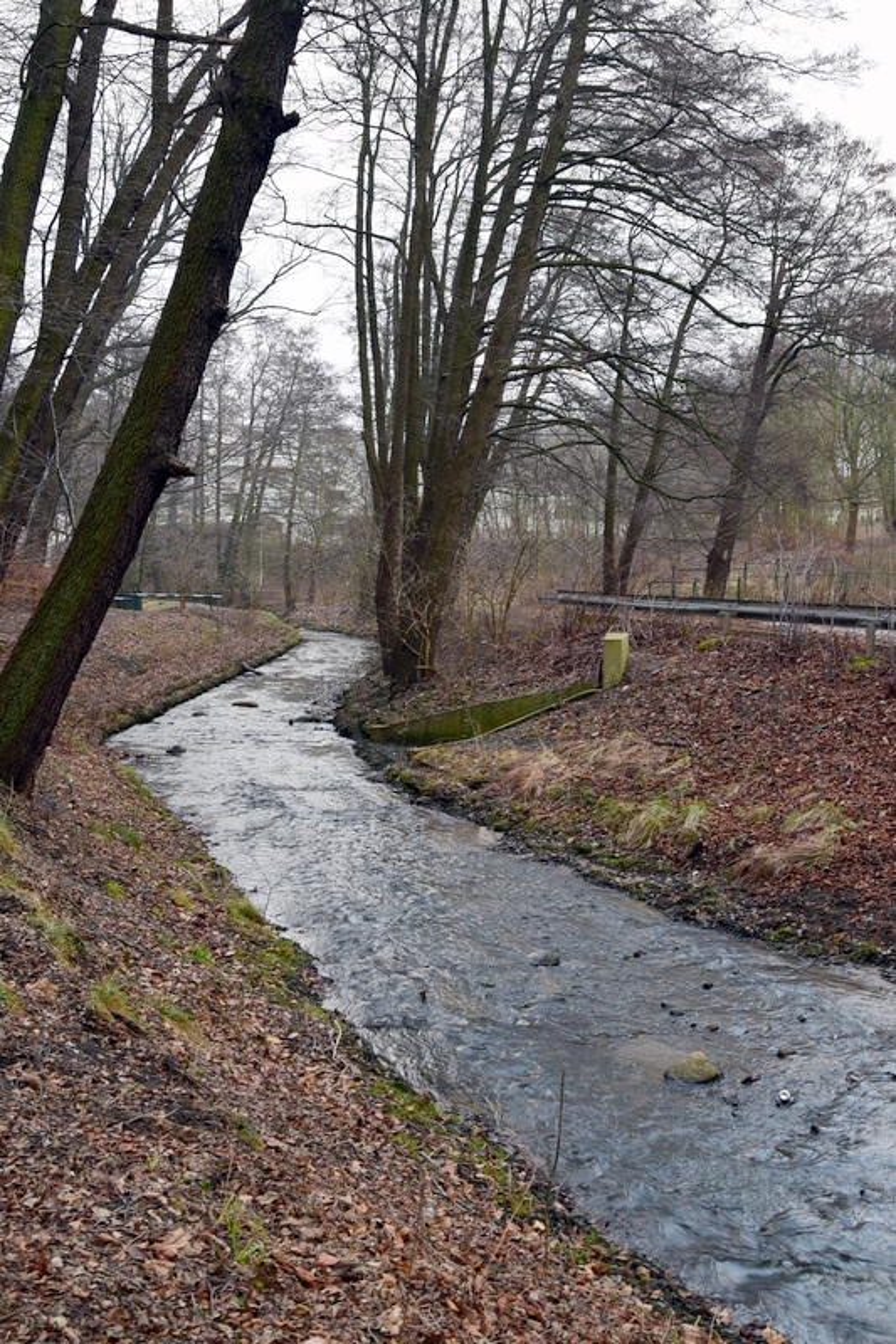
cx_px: 448
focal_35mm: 27
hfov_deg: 47.9
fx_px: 1008
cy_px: 672
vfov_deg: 67.4
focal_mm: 18
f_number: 6.3
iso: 400
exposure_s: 1/15
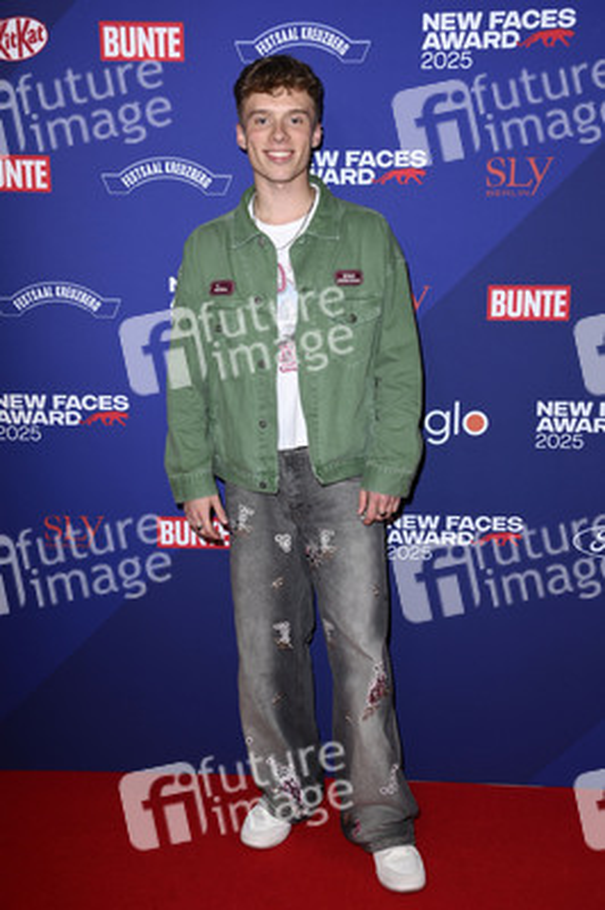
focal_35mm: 44
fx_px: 1111
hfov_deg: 30.5
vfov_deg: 44.5
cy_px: 455
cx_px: 302
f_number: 6.3
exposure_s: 1/250
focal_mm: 44
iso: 500
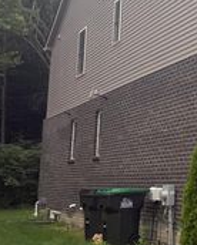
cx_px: 327
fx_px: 495
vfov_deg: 27.7
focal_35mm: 68
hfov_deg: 18.7
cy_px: 79
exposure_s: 1/524
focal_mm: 6.76
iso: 100
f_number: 1.78
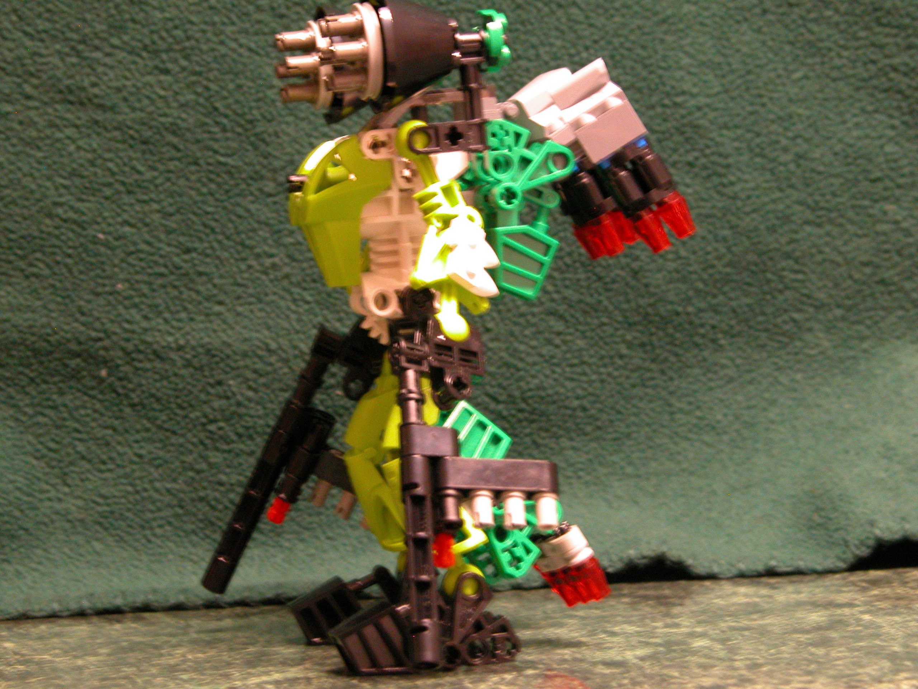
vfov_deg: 12.8
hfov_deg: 17.0
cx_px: 459
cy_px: 344
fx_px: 3076
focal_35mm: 116
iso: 400
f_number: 4.7
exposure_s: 1/2.8
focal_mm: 29.5
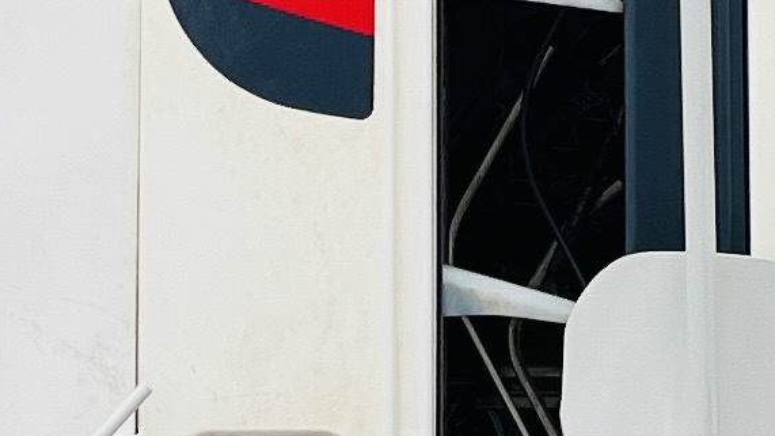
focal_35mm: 200
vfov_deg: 5.7
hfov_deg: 10.7
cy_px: -815
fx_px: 4109
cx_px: 656
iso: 50
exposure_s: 1/2222
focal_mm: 5.1
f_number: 1.6
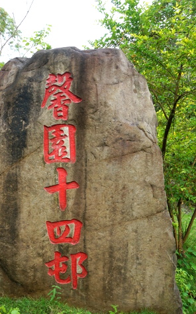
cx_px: 61
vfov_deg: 57.7
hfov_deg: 37.8
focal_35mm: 33
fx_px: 282
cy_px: 188
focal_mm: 16
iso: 200
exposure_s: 1/60
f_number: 13
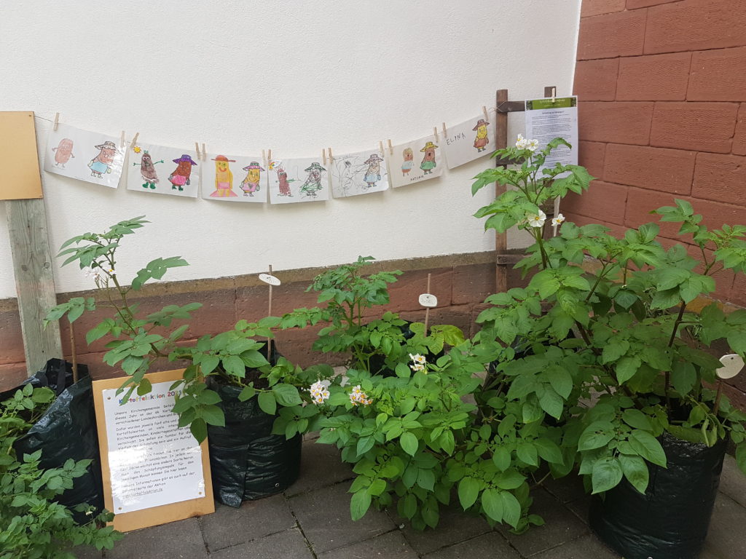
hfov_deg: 67.3
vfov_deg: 53.1
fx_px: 560
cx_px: 373
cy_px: 280
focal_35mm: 26
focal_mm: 4.2
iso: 40
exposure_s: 1/136
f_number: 1.7
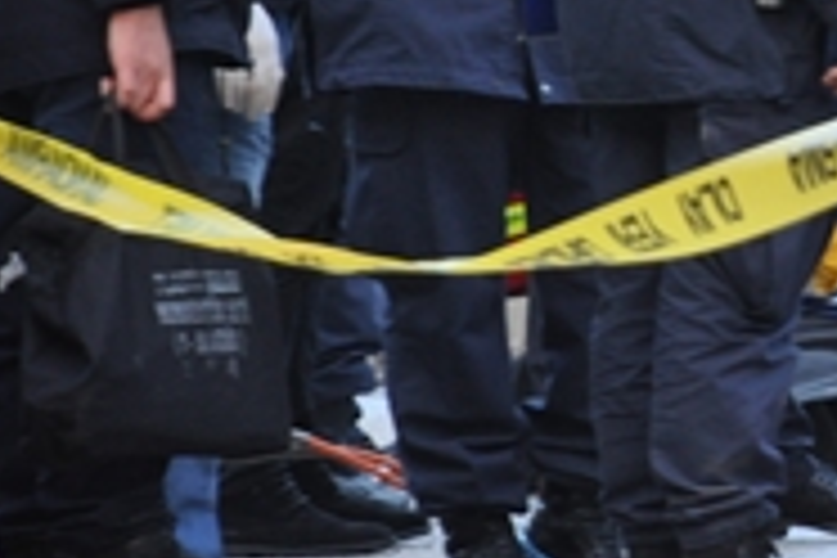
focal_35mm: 652
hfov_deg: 3.2
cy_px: -223
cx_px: 1210
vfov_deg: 2.1
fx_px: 15149
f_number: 5.6
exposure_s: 1/80
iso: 800
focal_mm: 135
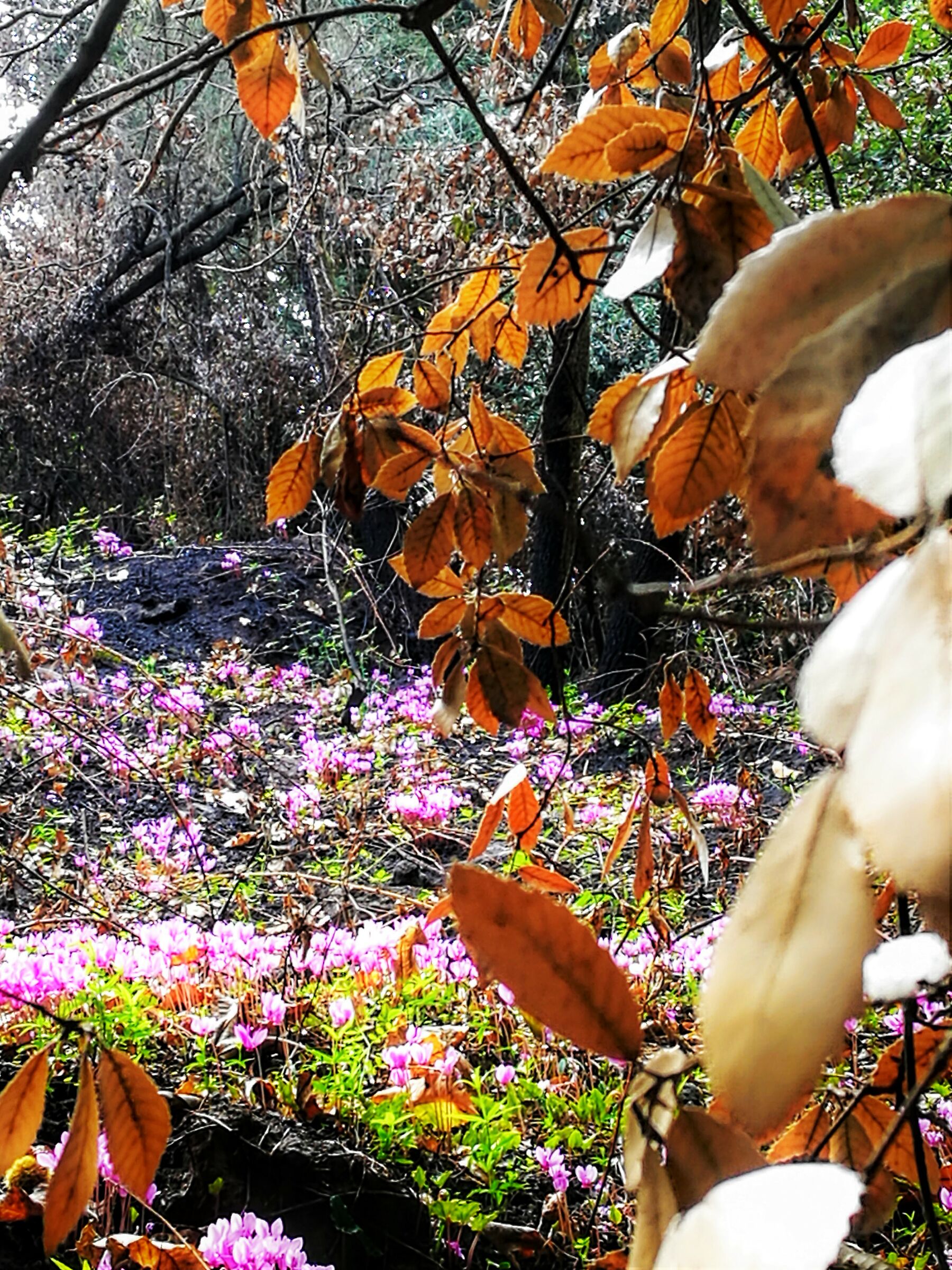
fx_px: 3410
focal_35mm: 93
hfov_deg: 15.9
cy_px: 635
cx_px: 476
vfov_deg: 21.1
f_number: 2.2
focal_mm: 4.5
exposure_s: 1/50
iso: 64
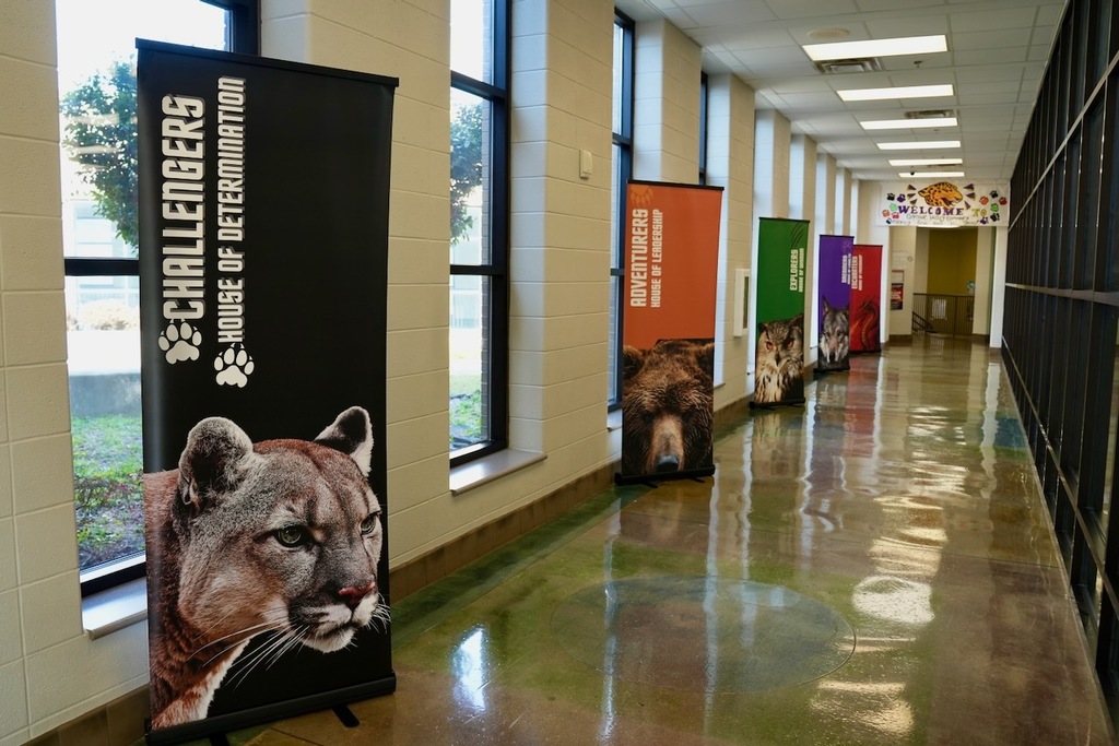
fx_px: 870
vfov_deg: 46.4
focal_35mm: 28
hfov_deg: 65.5
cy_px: 373
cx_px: 560
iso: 800
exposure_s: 1/160
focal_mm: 28
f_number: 4
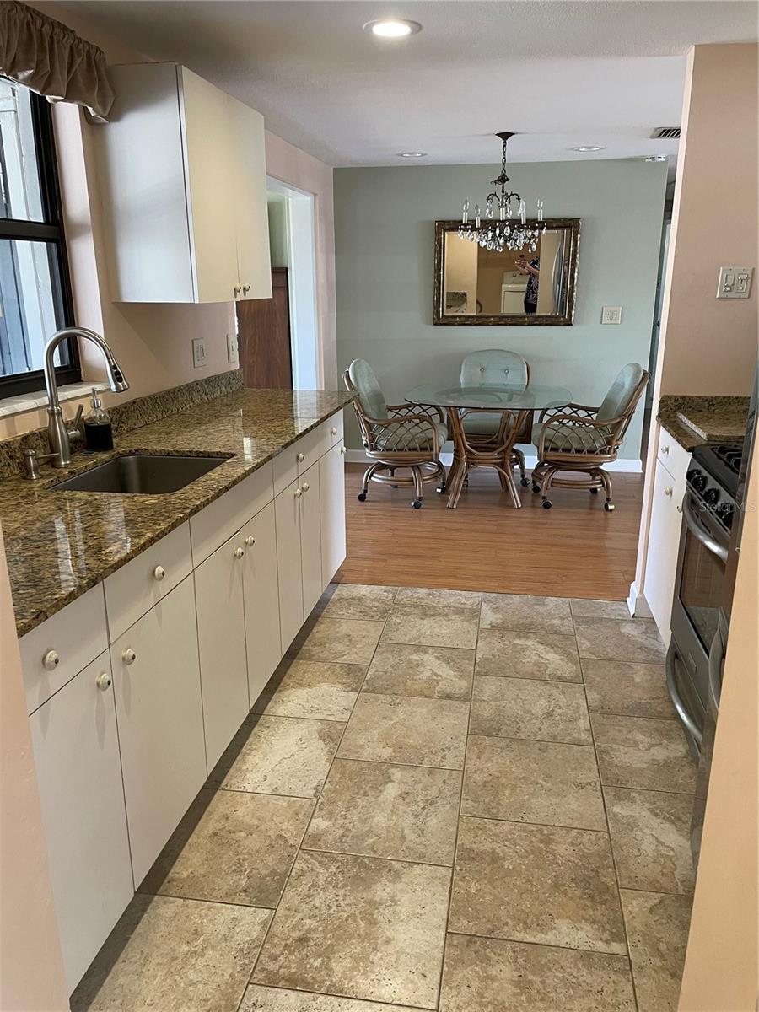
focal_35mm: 26
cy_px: 506
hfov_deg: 53.1
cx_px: 380
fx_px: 760
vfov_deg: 67.3
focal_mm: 4.2
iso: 125
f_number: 1.6
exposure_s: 1/60
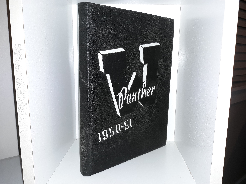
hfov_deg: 63.4
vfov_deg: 49.7
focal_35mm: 28
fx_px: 199
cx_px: 123
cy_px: 92
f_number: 1.7
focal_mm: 3.7
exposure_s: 1/40
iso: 40
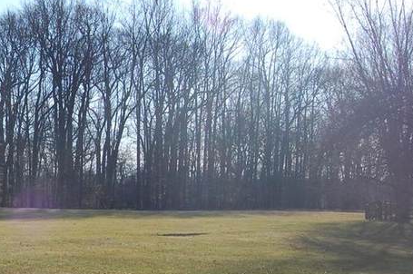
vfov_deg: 17.5
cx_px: -24
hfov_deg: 25.1
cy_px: 274
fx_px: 871
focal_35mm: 76
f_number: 8
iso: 200
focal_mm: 18
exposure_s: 1/250
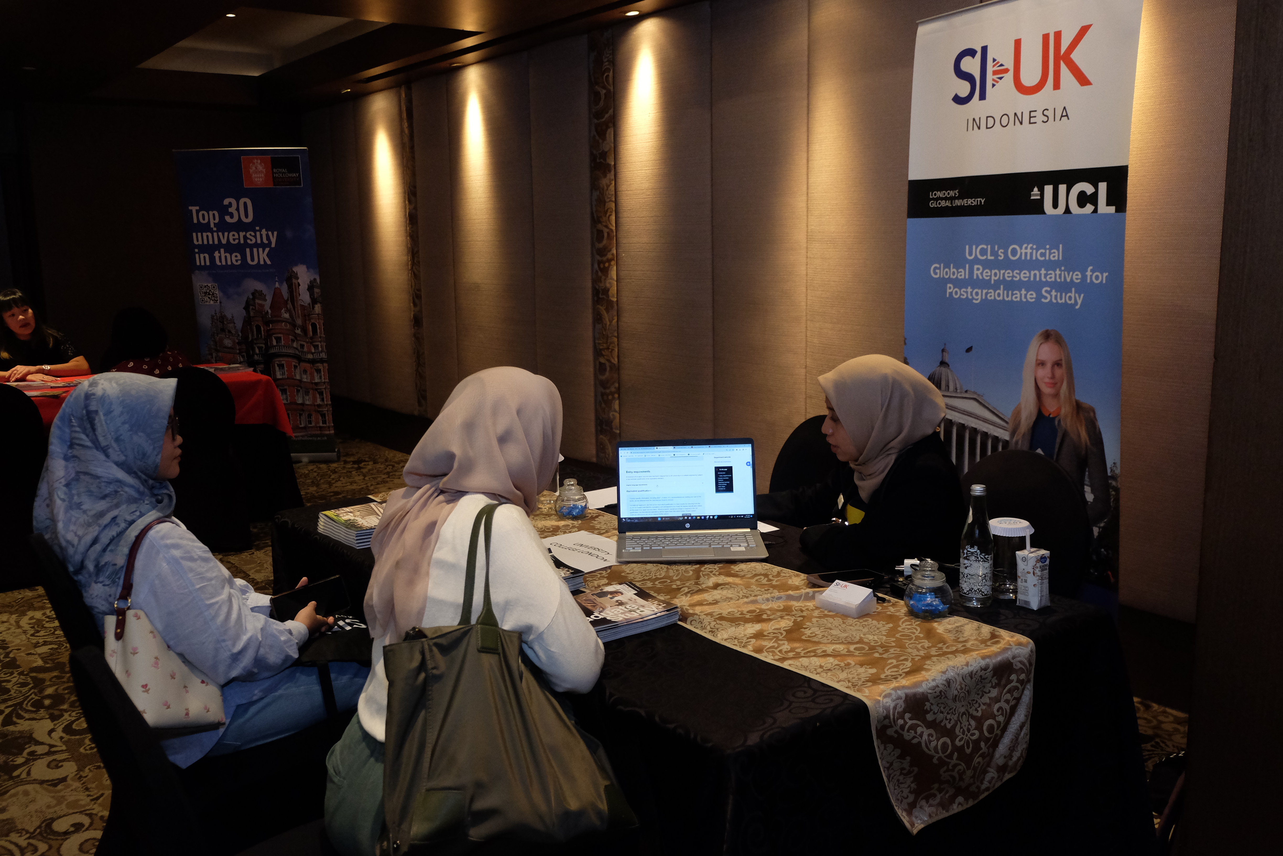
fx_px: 1140
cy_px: 428
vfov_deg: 41.1
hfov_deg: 58.7
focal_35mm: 32
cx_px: 642
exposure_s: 1/125
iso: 2000
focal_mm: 21.1
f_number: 4
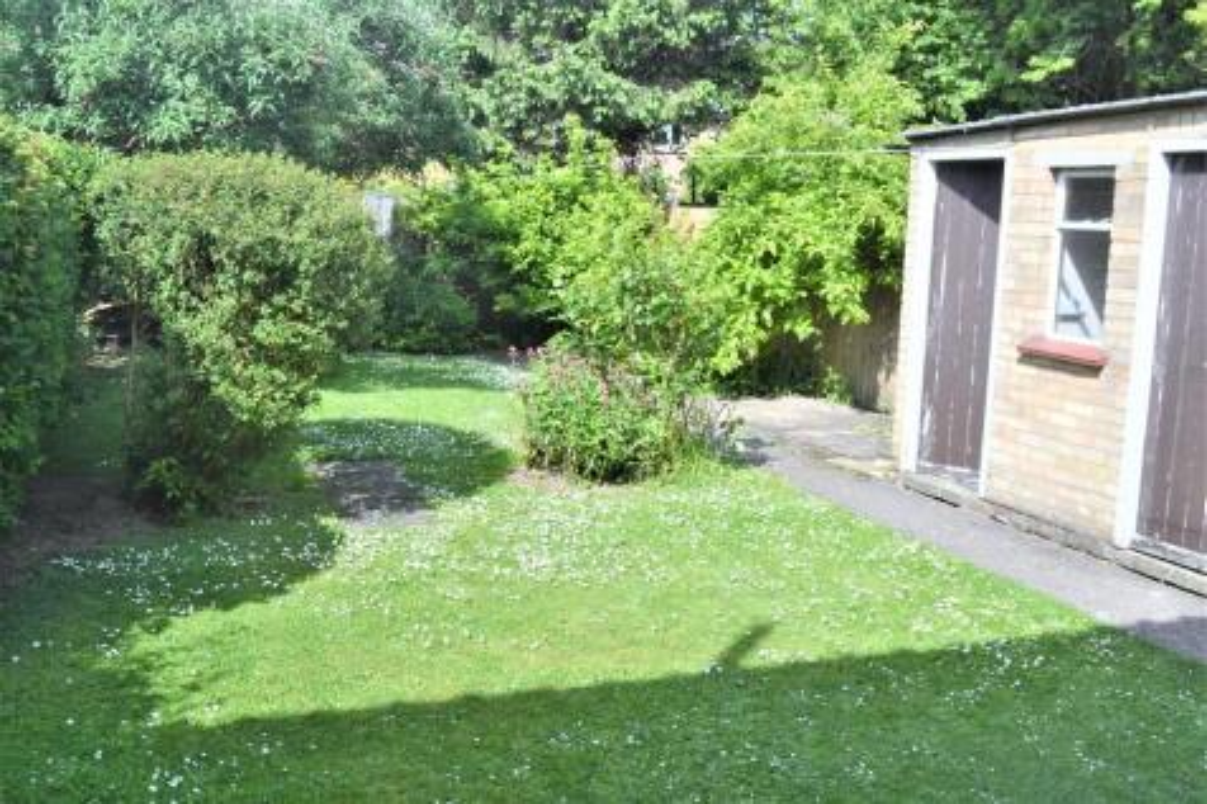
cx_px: 604
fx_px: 1207
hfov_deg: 53.1
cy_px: 402
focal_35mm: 36
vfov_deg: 36.8
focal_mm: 24
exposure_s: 1/200
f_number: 7.1
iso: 100
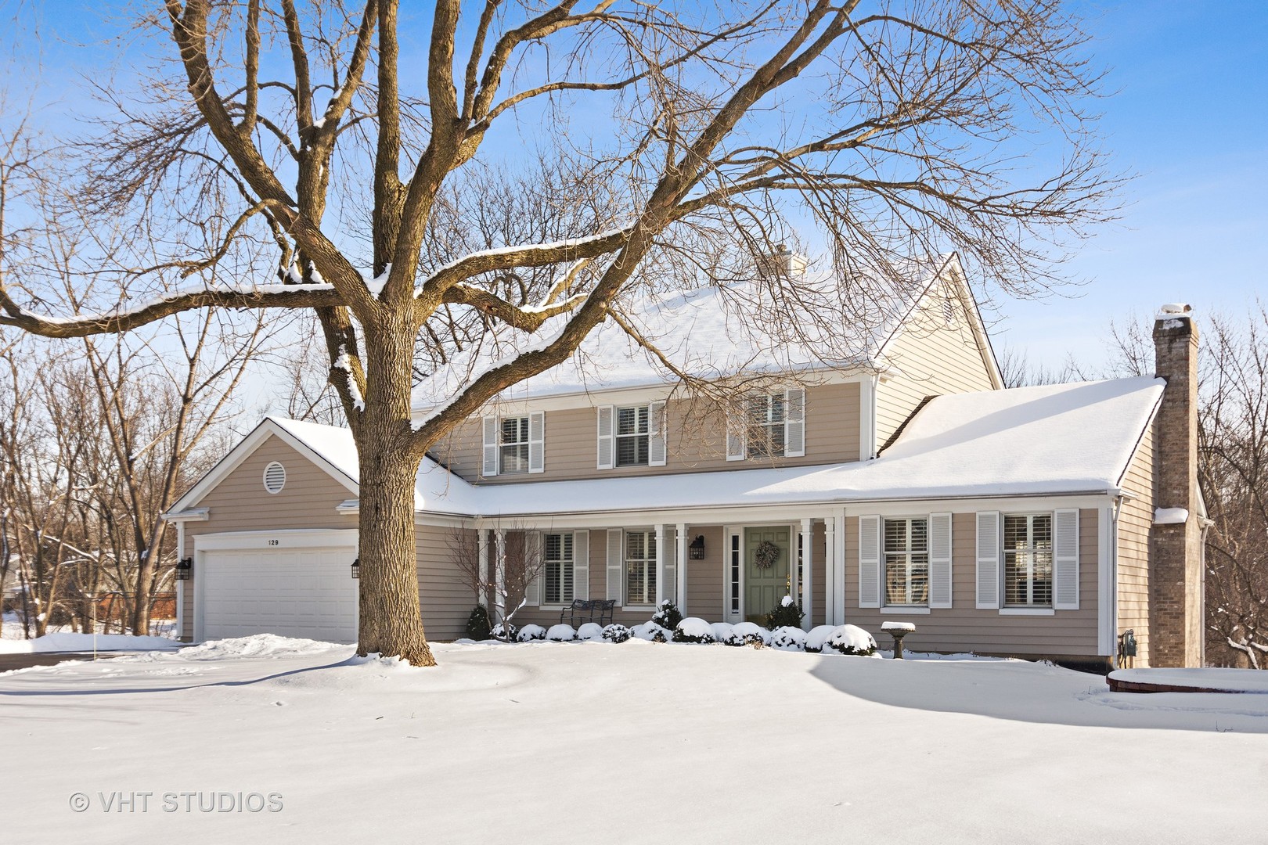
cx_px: 634
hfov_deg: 53.1
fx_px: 1268
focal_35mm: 36
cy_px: 422
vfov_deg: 36.9
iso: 200
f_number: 8
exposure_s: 1/640
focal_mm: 24
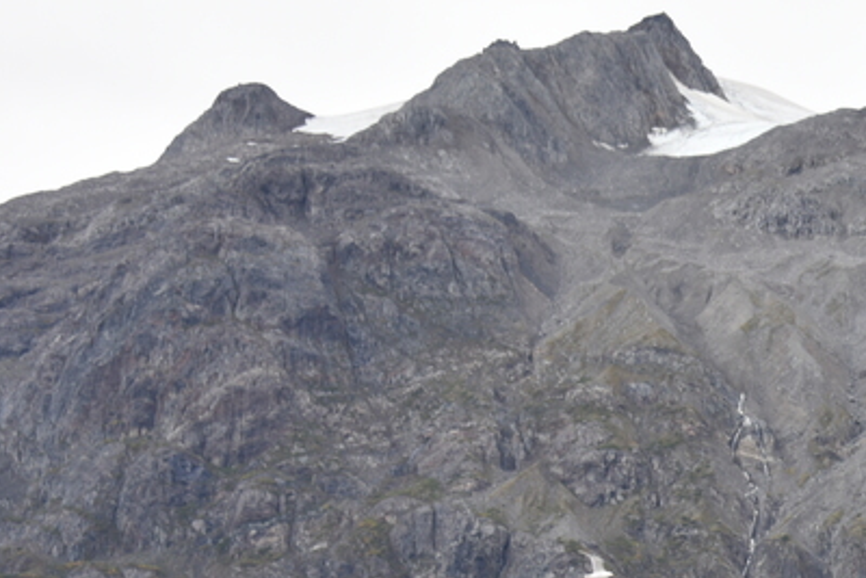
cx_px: 1308
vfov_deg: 7.6
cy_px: 745
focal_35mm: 179
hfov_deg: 11.0
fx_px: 4307
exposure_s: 1/125
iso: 100
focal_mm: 56
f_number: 4.5
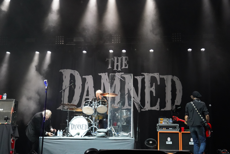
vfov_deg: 30.5
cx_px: 115
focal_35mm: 44
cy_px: 77
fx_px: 281
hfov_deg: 44.5
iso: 12800
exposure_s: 1/80
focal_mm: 44
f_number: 4
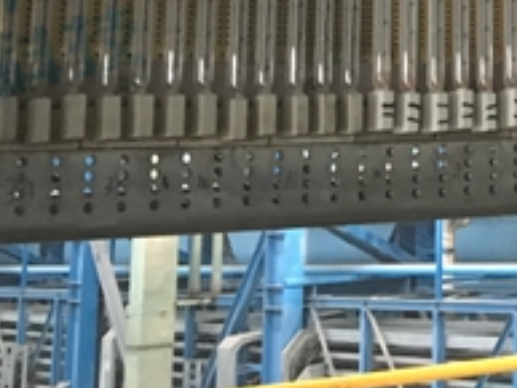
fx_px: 1778
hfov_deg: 15.4
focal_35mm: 119
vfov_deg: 11.4
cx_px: 761
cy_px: -352
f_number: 2.2
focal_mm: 4.15
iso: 200
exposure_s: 1/17
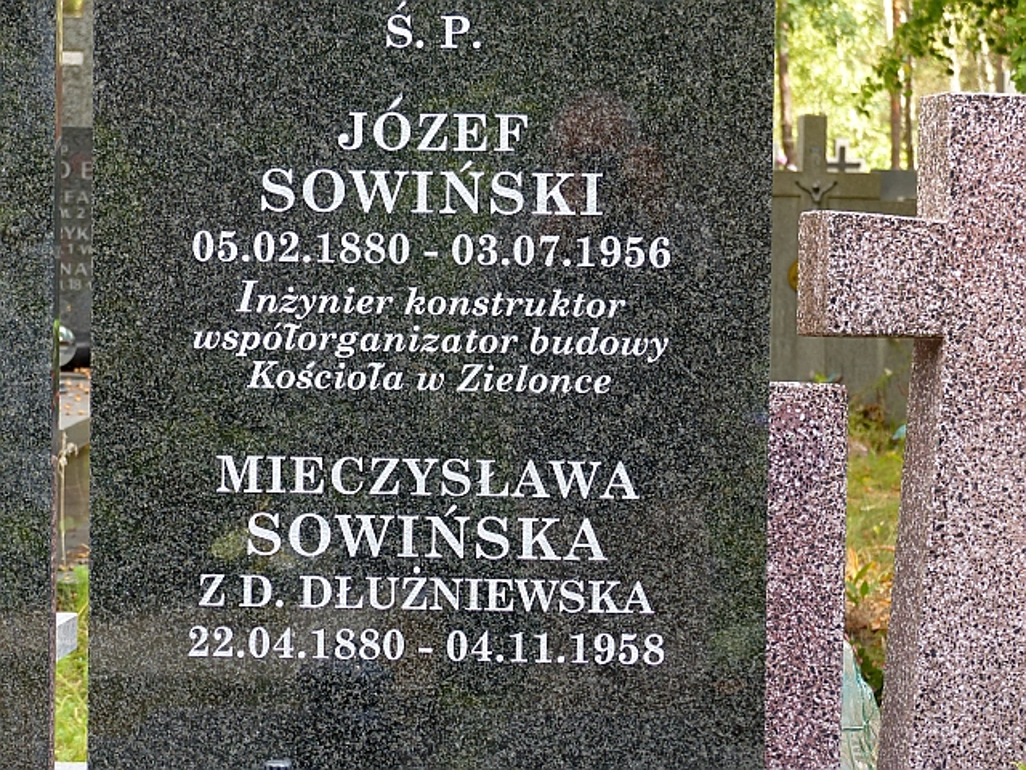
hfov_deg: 14.8
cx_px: 513
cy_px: 385
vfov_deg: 11.1
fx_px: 3942
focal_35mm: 133
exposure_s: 1/100
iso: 100
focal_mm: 23.9
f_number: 3.2
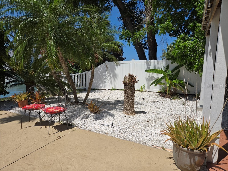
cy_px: 86
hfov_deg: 73.9
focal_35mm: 23
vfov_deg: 58.9
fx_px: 151
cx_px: 114
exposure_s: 1/3372
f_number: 1.8
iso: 25
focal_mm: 5.4
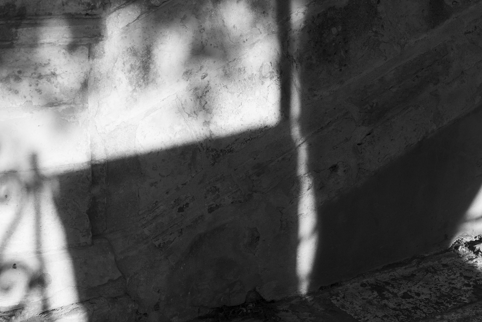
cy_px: 218
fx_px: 1031
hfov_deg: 26.3
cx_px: 261
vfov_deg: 17.7
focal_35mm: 77
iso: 250
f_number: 3.2
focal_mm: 55
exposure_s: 1/2500
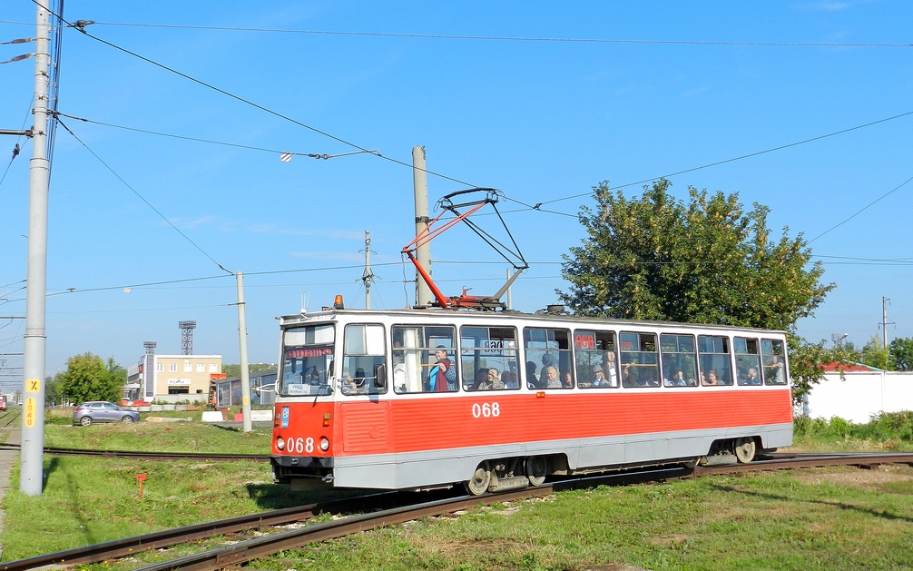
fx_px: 1020
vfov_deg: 31.3
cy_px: 290
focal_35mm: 41
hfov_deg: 48.2
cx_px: 452
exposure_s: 1/1000
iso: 160
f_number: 4
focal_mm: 6.7
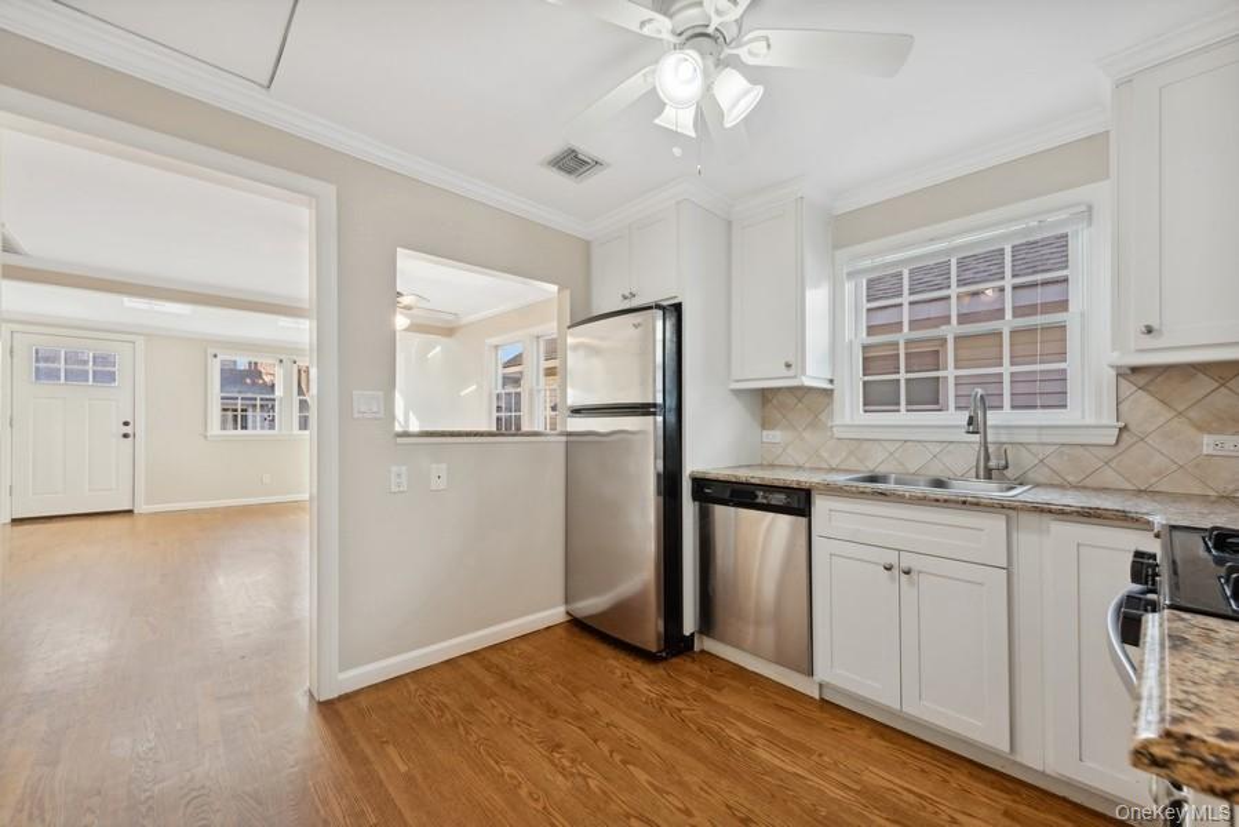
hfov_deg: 104.2
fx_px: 482
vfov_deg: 81.3
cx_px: 620
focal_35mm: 14
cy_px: 414
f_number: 11
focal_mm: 14
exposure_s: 1/2
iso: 100
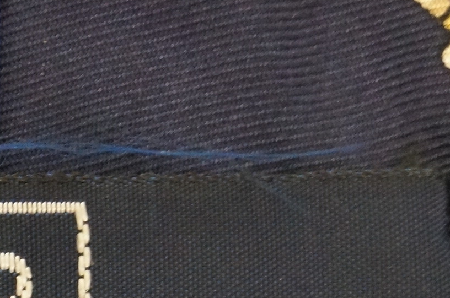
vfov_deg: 6.7
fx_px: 2527
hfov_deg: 10.0
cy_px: 355
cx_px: -80
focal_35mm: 202
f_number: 5.6
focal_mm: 45
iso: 3200
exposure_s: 1/50
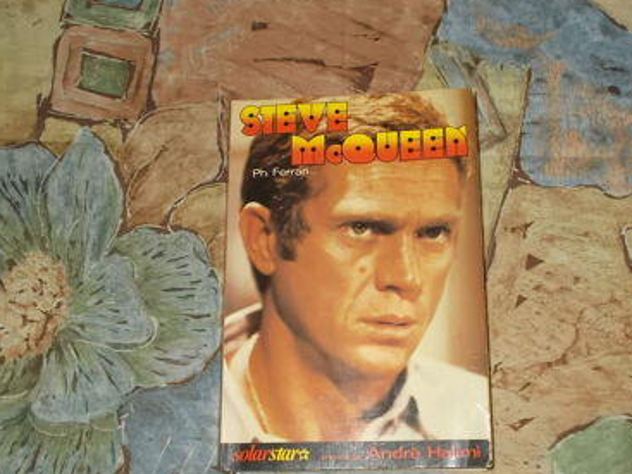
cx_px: 353
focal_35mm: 51
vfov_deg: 28.5
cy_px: 271
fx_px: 931
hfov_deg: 37.5
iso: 200
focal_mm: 6.9
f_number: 3.9
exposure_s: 1/30
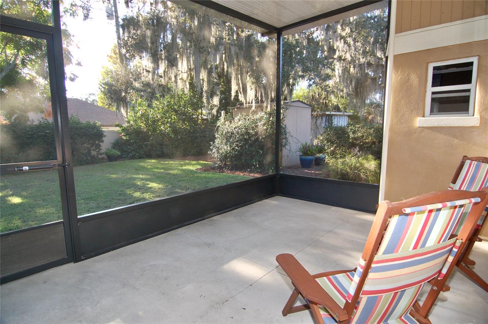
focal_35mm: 18
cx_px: 244
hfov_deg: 90.1
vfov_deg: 67.3
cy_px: 162
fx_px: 244
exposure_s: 1/100
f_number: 5
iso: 400
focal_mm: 12
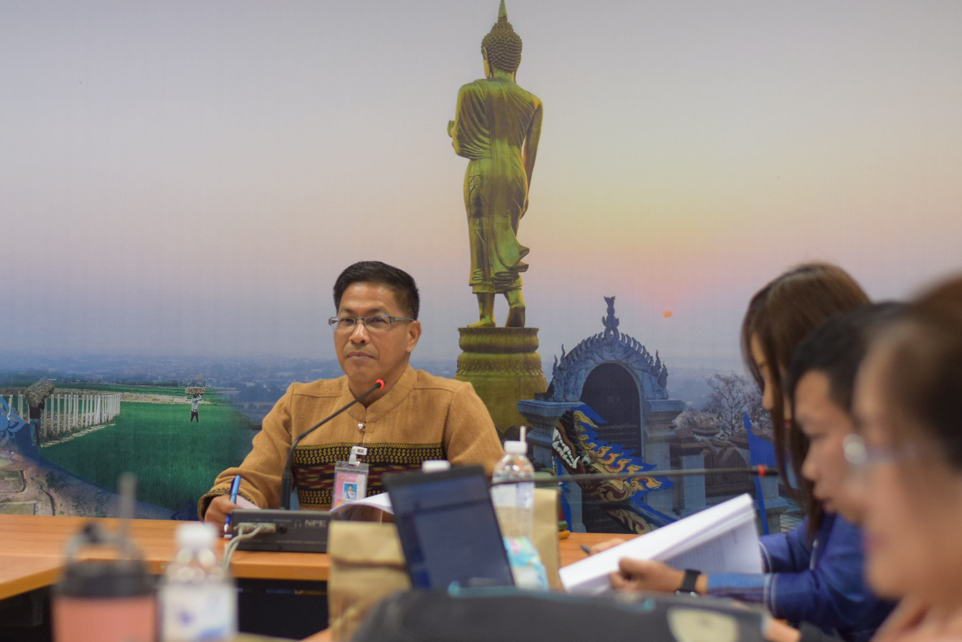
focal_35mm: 98
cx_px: 356
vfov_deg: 14.0
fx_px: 2619
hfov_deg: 20.8
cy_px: 258
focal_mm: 50
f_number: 2.5
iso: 800
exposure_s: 1/250
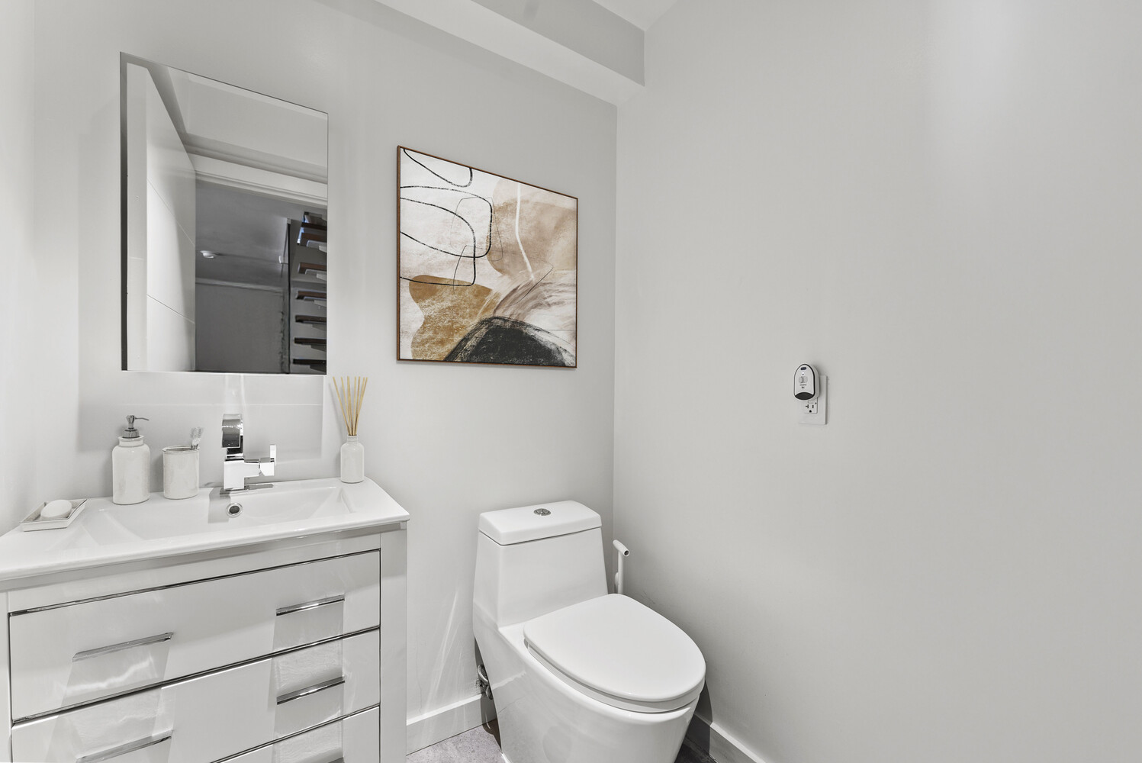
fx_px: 444
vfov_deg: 81.3
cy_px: 382
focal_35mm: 14
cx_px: 571
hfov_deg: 104.2
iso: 200
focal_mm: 14
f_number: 9
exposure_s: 1.6
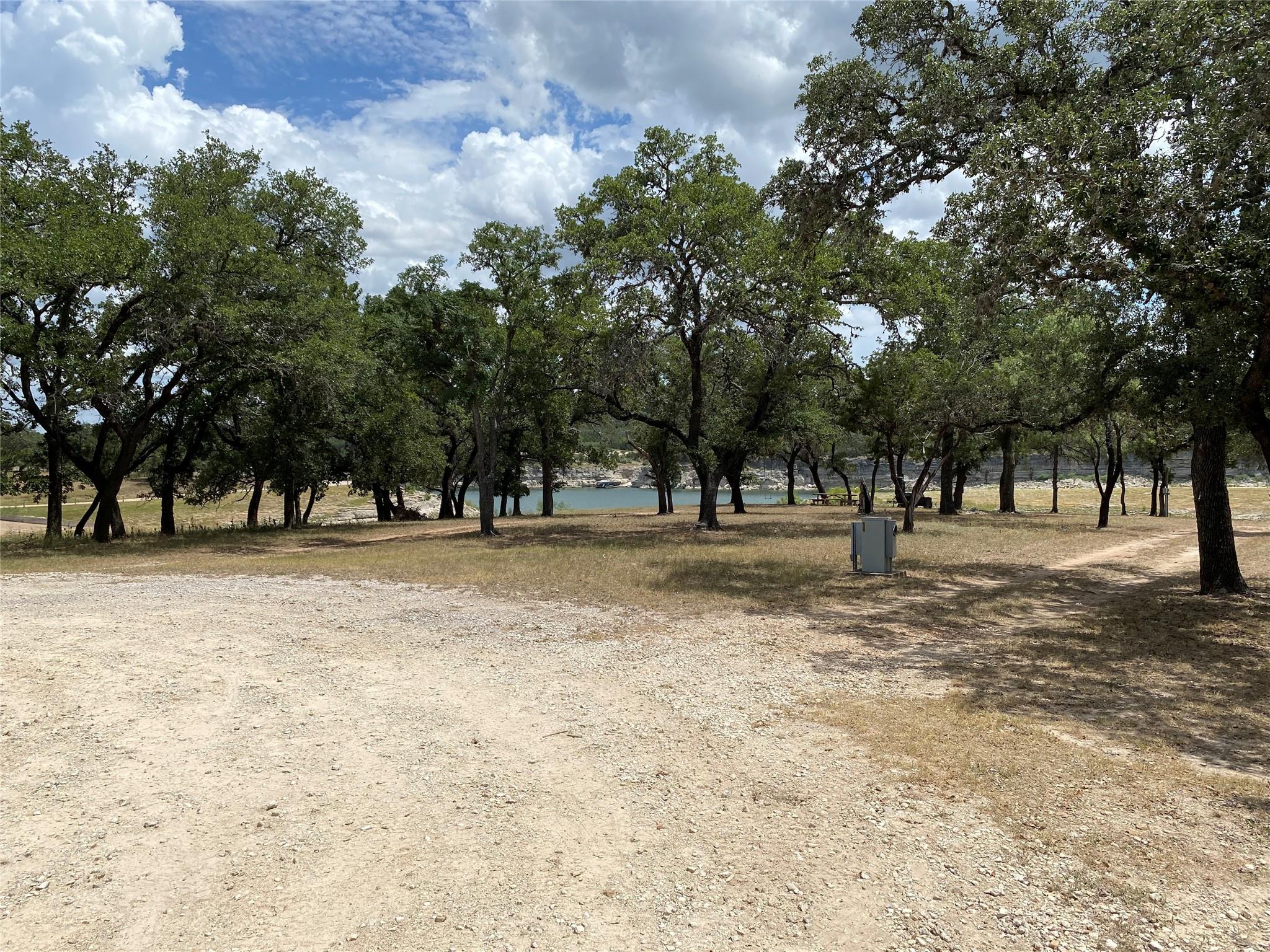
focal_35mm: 26
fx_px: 954
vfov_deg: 53.1
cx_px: 635
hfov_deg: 67.3
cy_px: 476
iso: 32
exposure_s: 1/4808
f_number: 1.8
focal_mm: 4.25
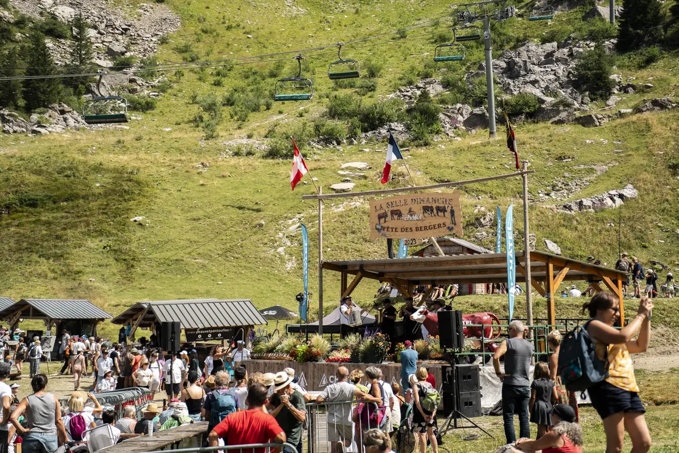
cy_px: 226
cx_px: 340
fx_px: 1320
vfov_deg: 19.5
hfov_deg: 28.8
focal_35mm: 70
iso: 100
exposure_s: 1/1000
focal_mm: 70
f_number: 4
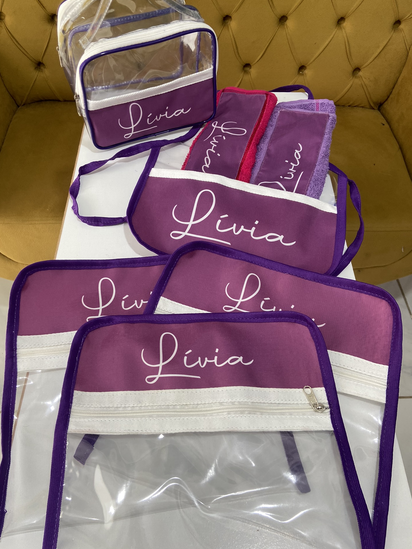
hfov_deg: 49.7
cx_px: 193
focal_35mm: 28
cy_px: 270
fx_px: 444
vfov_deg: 63.4
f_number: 1.8
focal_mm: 4.25
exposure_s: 1/120
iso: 80
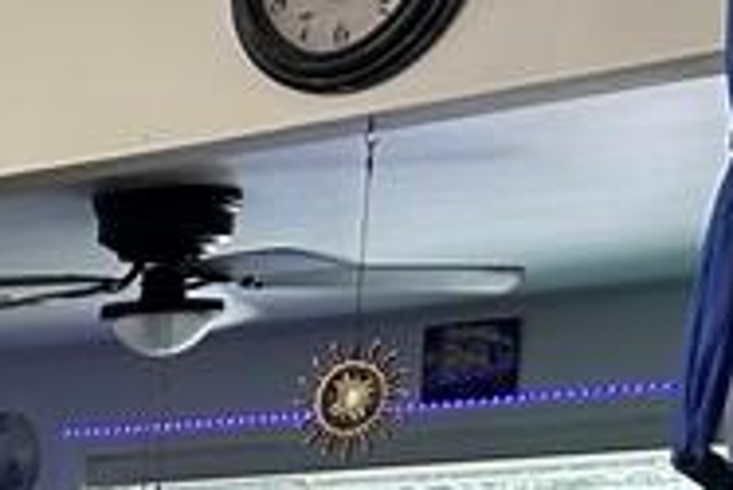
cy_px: 1098
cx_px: -949
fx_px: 3016
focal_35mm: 148
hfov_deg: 11.7
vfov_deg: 8.6
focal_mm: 5.7
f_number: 1.5
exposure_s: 1/120
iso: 125
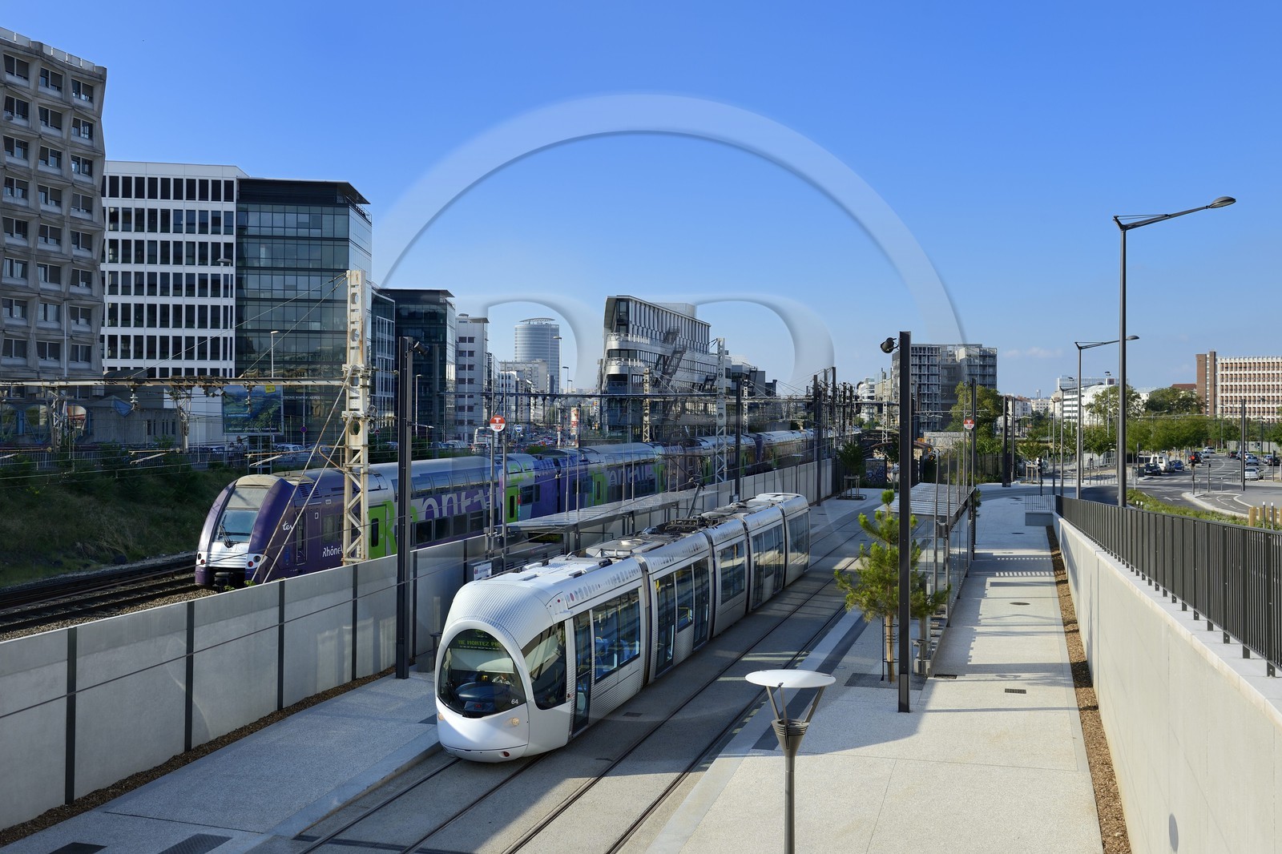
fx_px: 1246
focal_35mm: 35
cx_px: 641
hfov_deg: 54.4
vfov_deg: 37.8
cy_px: 427
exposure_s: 1/200
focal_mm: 35
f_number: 9
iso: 100
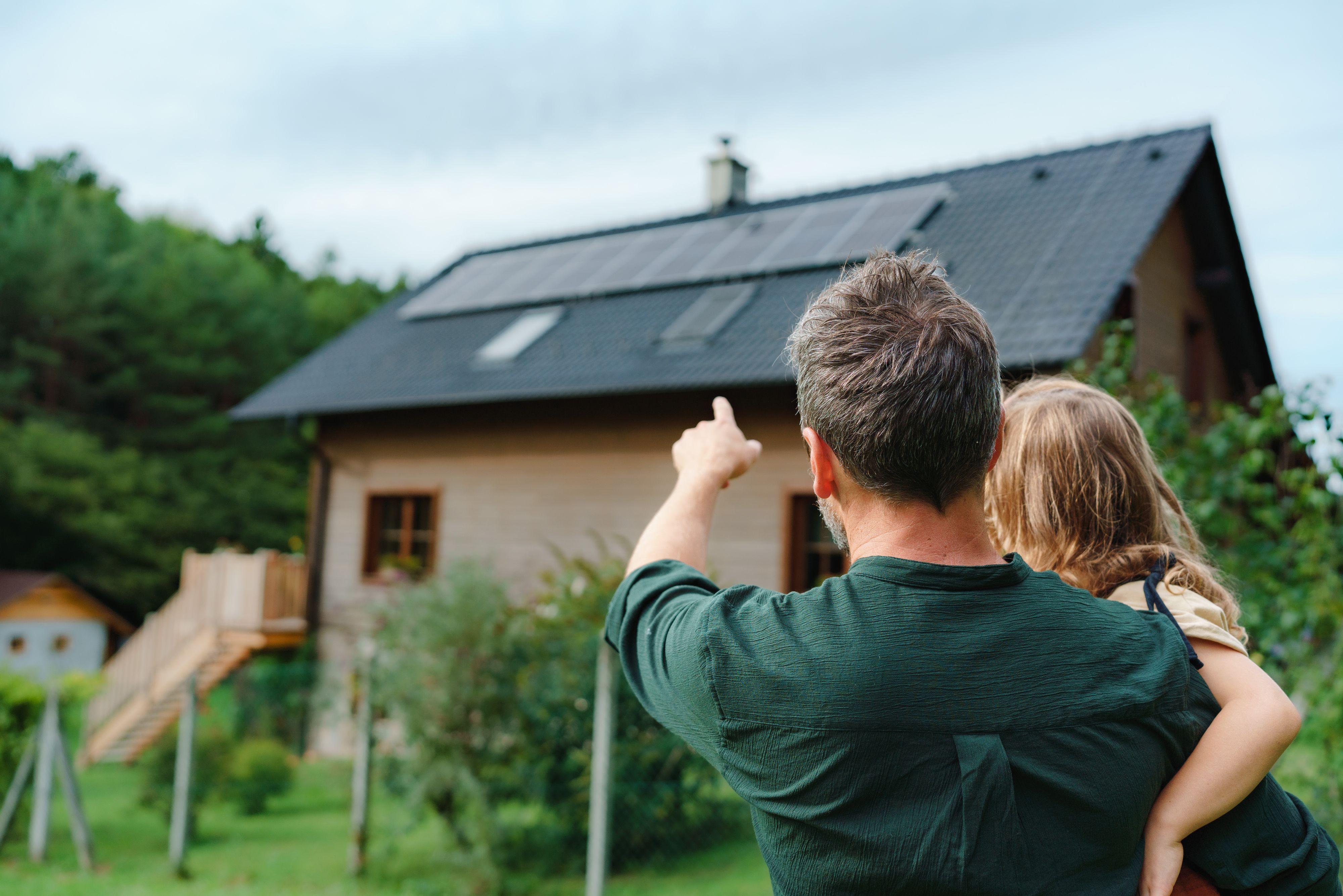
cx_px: 672
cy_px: 448
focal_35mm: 35
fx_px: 1306
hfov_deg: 54.4
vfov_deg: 37.9
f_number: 2.8
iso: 100
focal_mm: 35
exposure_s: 1/2000
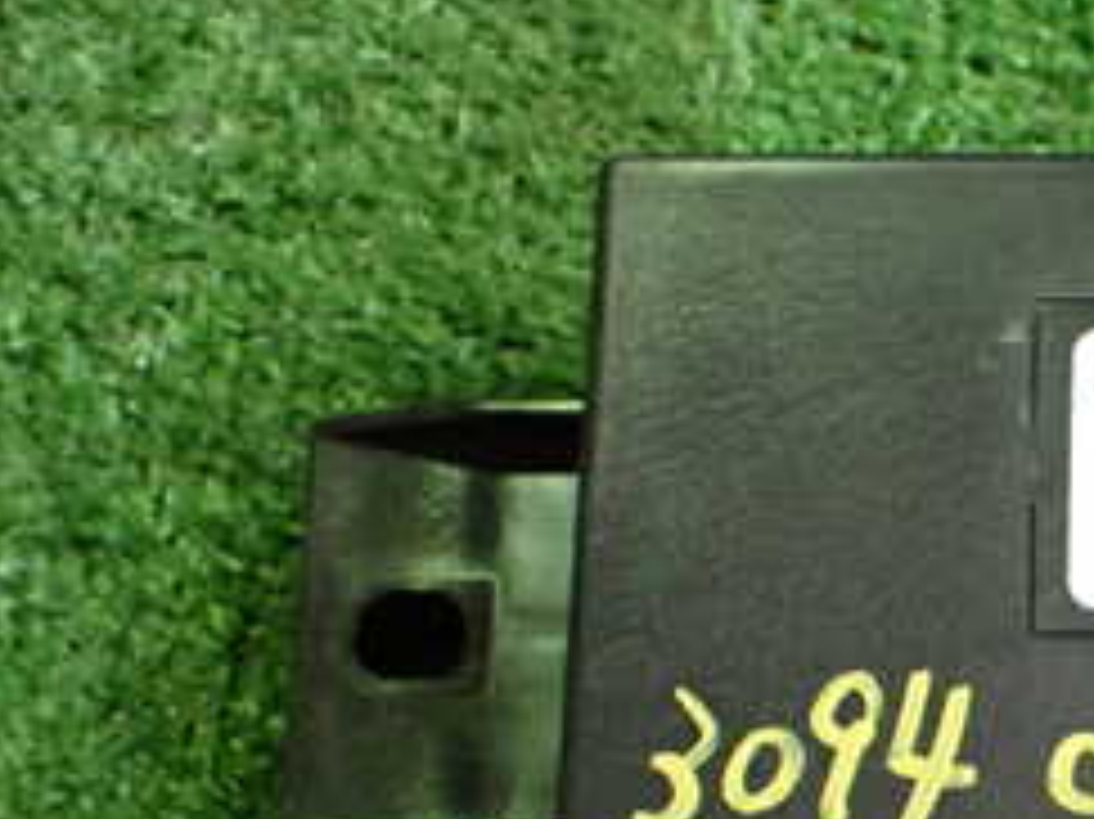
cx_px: 1270
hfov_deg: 24.2
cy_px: 706
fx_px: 2338
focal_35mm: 74
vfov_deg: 19.6
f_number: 2.3
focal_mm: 5.4
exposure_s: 1/100
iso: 800
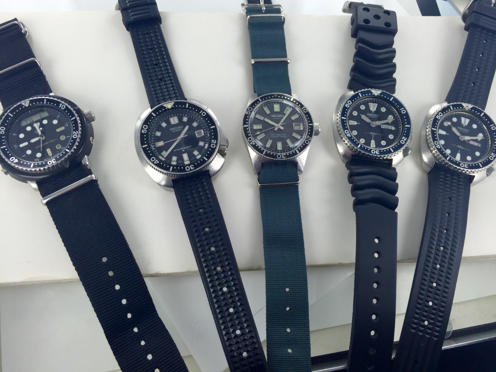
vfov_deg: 48.2
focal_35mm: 29
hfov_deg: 61.7
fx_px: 416
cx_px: 248
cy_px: 186
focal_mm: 4.15
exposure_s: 1/250
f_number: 2.2
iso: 32
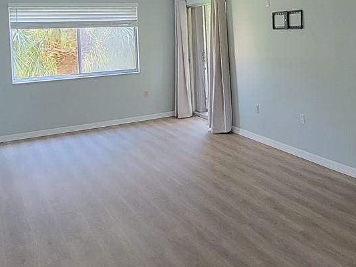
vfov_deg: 35.5
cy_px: 49
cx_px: 335
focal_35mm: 39
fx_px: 401
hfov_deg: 42.9
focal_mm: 2.2
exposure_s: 1/60
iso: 400
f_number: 2.2
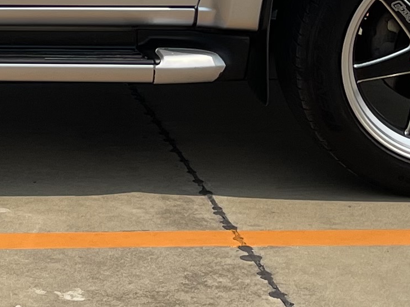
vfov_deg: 10.6
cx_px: -252
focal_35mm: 137
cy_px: -103
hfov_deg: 13.4
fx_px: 1623
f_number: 1.6
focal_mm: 5.1
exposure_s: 1/5917
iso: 32
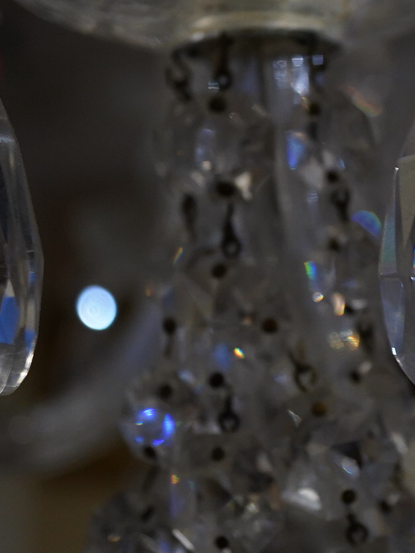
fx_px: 1631
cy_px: 254
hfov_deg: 14.4
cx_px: 327
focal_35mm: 102
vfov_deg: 19.3
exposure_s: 1/125
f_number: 3.5
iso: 1250
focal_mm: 30
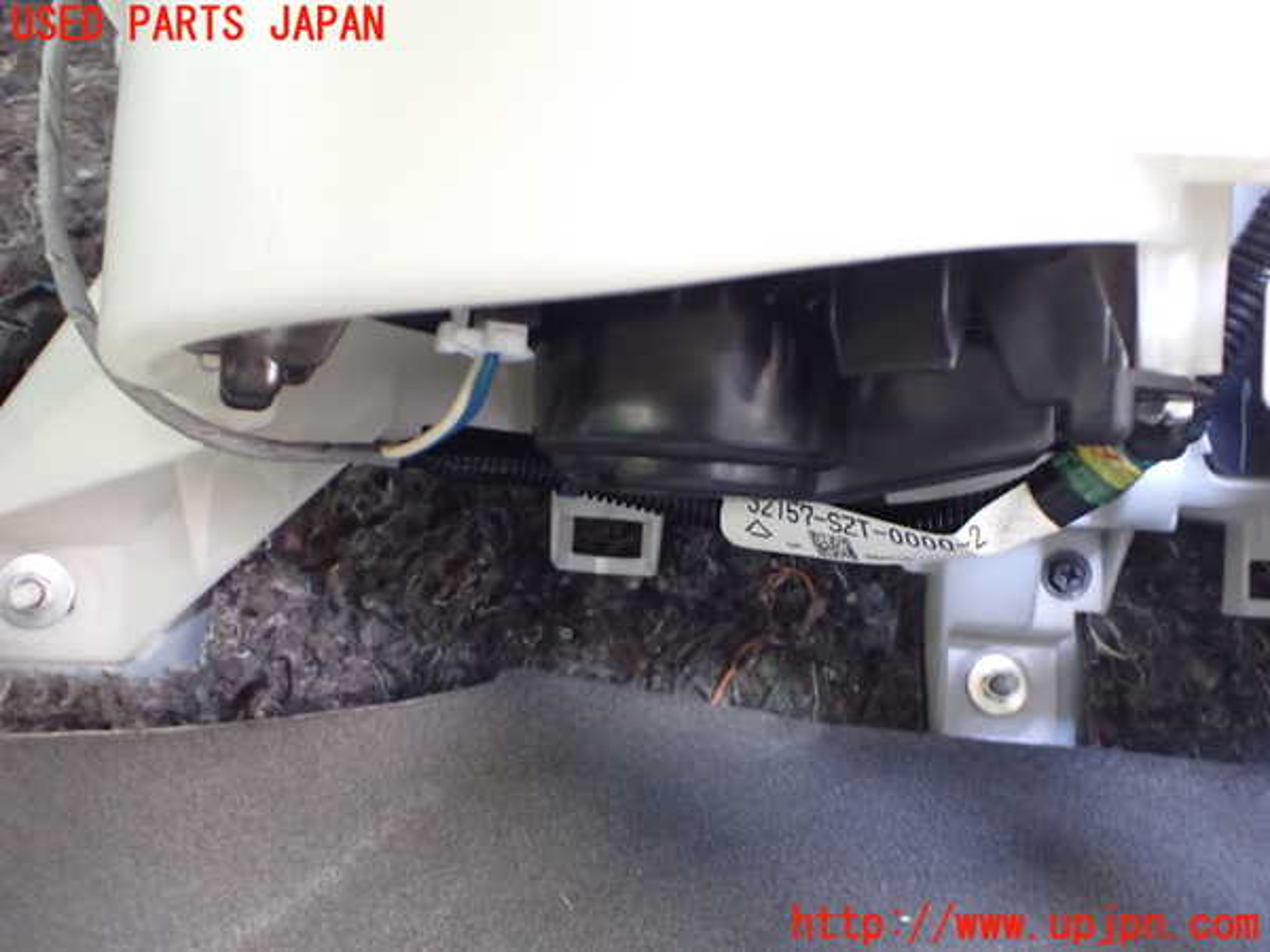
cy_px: 476
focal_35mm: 30
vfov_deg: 46.8
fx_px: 1101
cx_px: 635
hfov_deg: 60.0
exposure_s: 1/30
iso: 1250
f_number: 2.3
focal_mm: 5.4
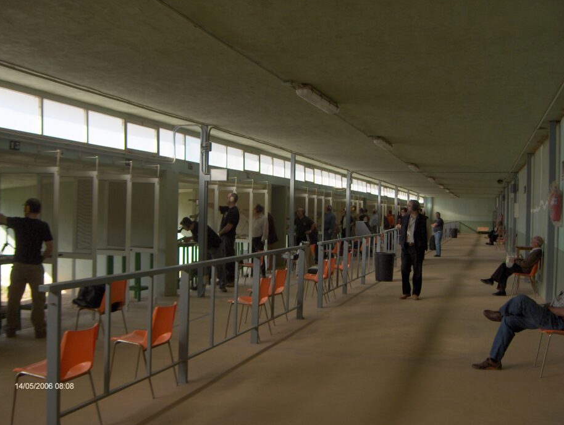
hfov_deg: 45.7
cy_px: 210
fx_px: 669
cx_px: 281
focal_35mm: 41
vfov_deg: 35.2
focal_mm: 8
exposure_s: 1/272
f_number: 2.8
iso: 104
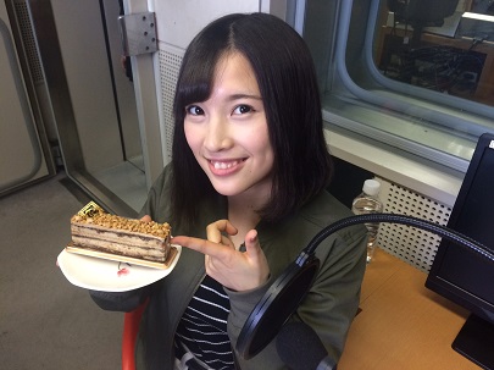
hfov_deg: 61.7
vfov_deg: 48.2
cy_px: 185
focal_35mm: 29
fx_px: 413
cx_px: 247
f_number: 2.2
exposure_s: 1/33
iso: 80
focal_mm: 4.15
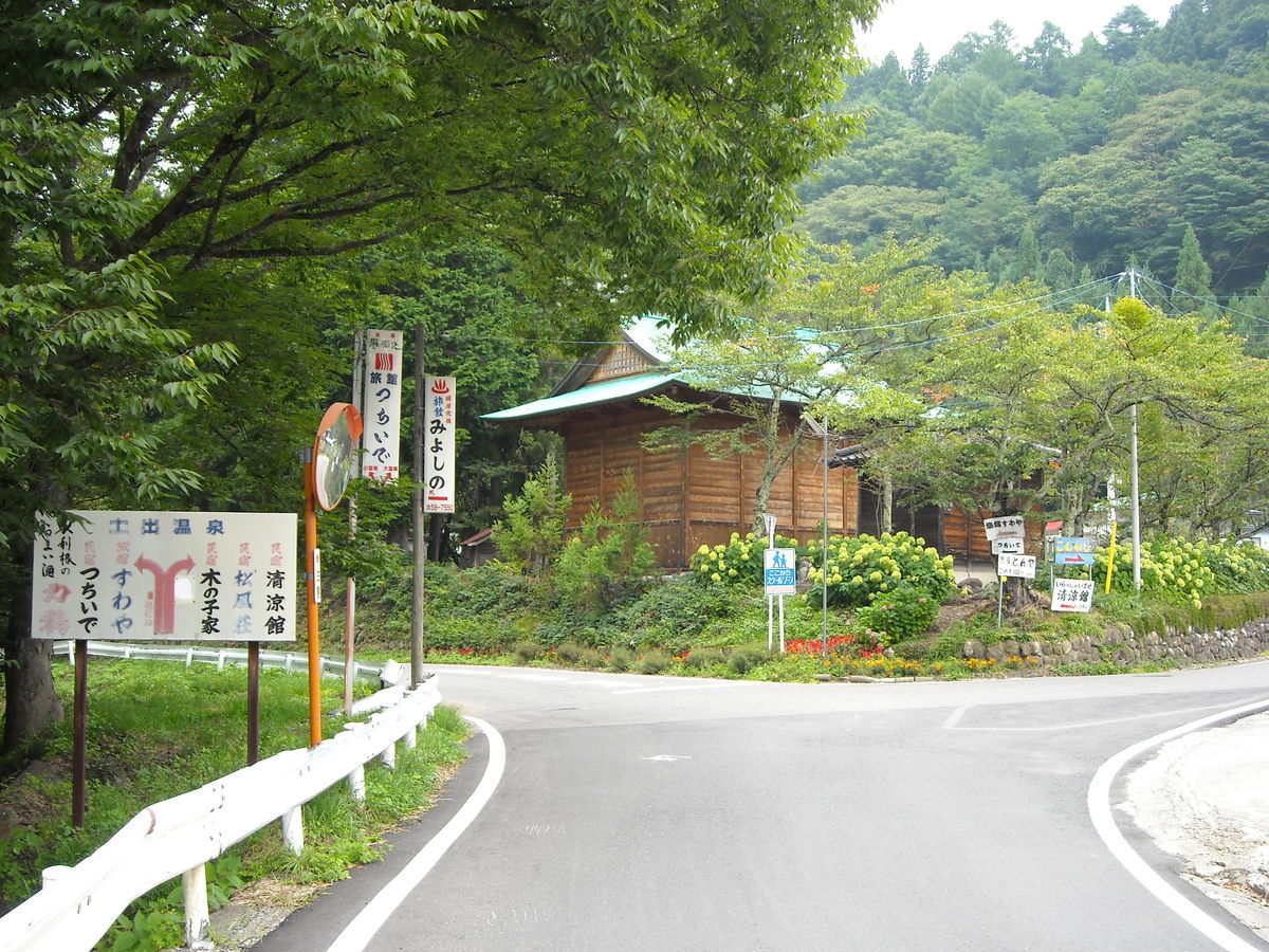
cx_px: 634
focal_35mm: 44
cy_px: 476
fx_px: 1613
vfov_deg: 32.9
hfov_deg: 42.9
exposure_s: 1/105
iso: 64
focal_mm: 7.1
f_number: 3.1
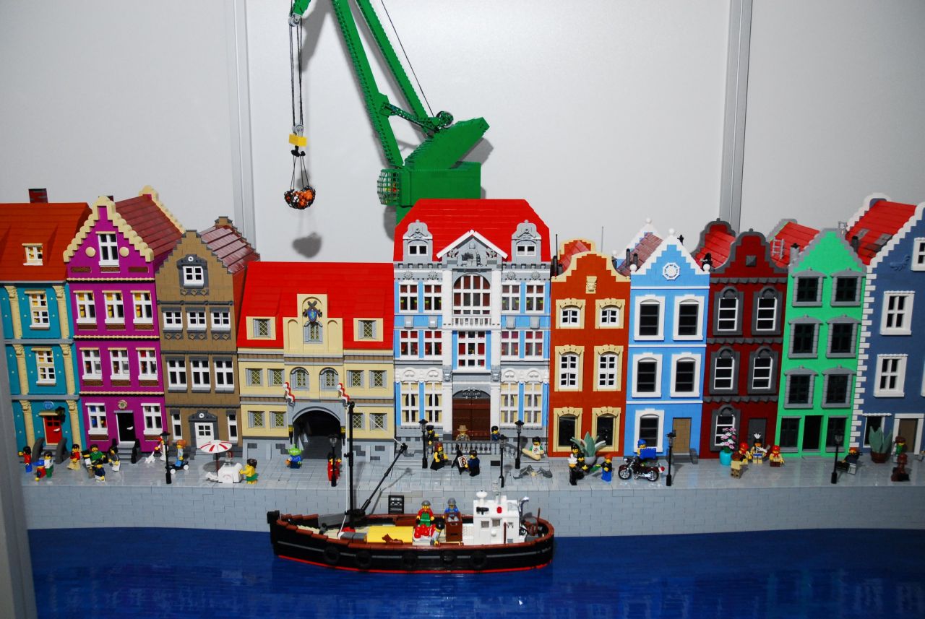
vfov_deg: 40.1
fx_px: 849
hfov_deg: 57.2
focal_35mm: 33
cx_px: 462
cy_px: 310
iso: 640
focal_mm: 22
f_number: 4.5
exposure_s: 1/60
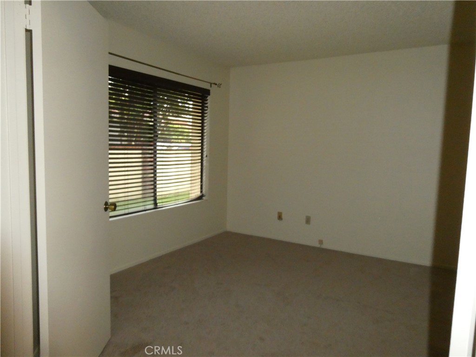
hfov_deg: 71.6
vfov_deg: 56.8
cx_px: 238
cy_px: 178
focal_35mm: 24
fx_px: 330
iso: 800
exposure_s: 1/60
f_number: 3.3
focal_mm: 4.3
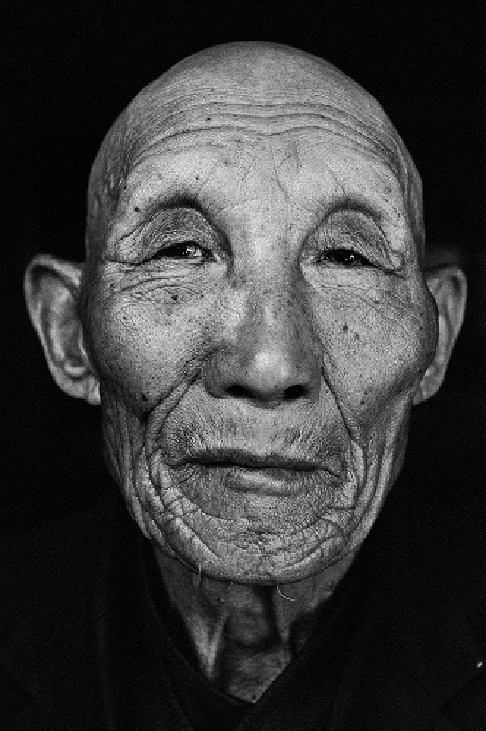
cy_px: 366
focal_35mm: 62
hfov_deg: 21.9
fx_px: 1259
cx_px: 243
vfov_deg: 32.4
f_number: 5.6
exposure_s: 1/125
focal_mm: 62
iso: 640
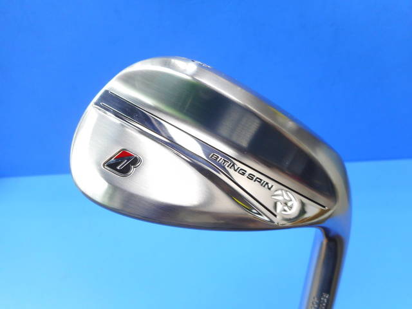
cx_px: 206
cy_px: 154
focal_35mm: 25
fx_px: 298
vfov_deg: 54.9
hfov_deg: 69.4
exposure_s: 1/30
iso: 140
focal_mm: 4.5
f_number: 3.7
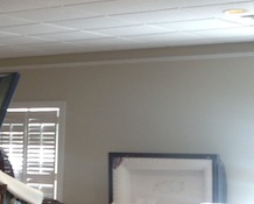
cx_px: -119
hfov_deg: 14.4
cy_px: 157
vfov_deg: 12.3
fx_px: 941
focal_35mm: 125
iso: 64
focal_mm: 4.28
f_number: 2.4
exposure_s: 1/15
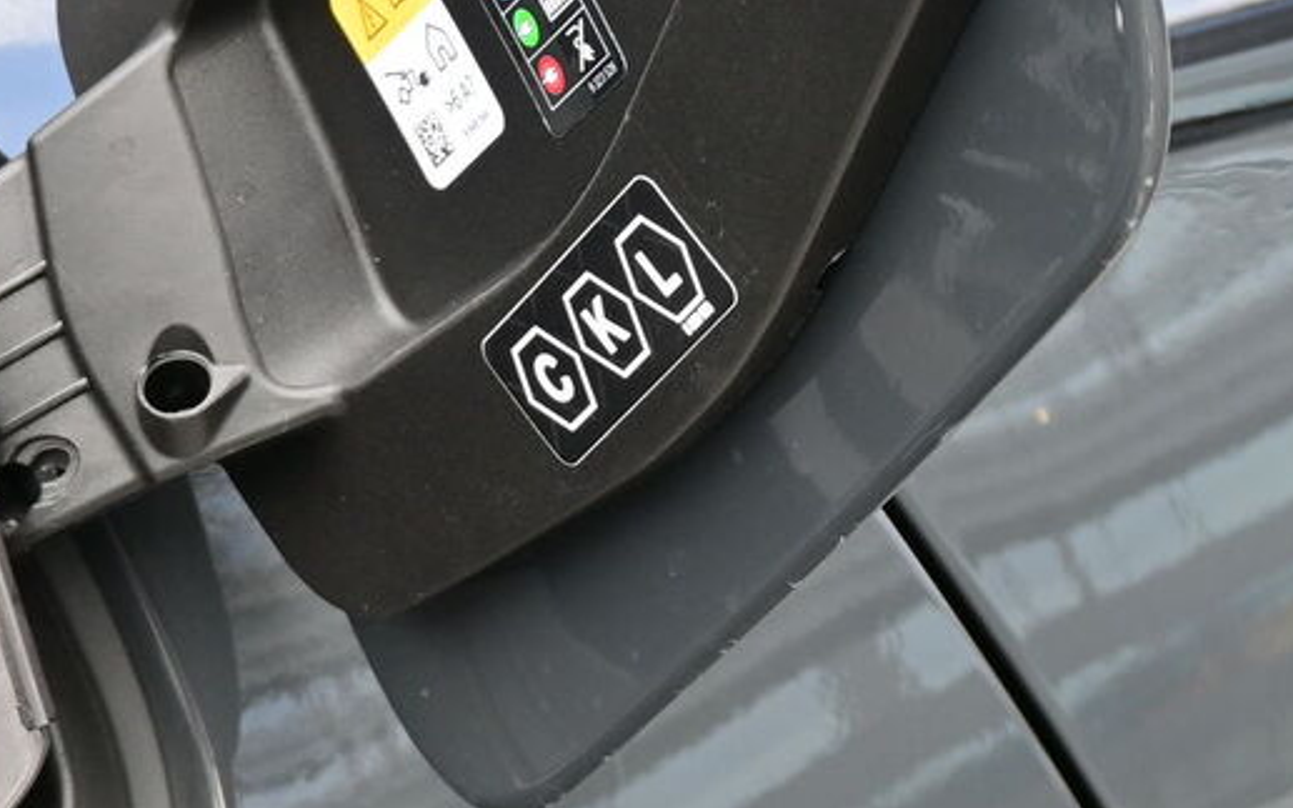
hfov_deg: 10.7
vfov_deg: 6.8
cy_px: 333
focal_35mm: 193
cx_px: -235
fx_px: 6800
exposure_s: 1/60
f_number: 5
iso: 100
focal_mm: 34
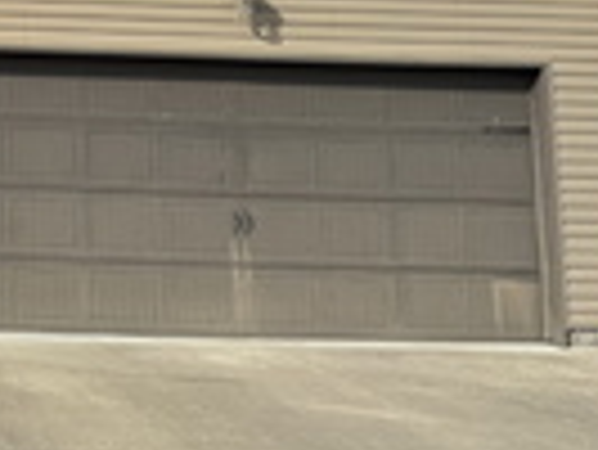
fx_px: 1245
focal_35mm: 72
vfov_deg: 19.4
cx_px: -162
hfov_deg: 24.0
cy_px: -72
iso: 80
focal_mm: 6.76
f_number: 1.78
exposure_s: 1/3096
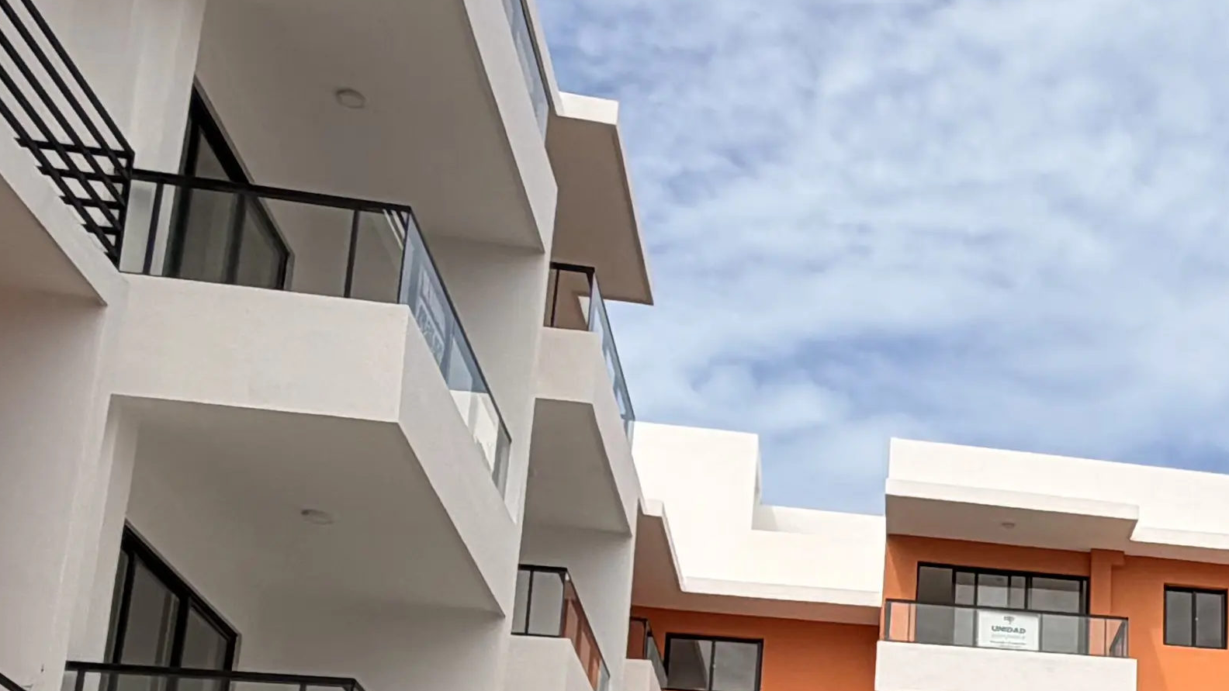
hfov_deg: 32.2
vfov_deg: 20.5
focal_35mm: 55
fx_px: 1792
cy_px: 819
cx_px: 1430
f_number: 2.2
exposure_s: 1/1285
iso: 20
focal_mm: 2.22
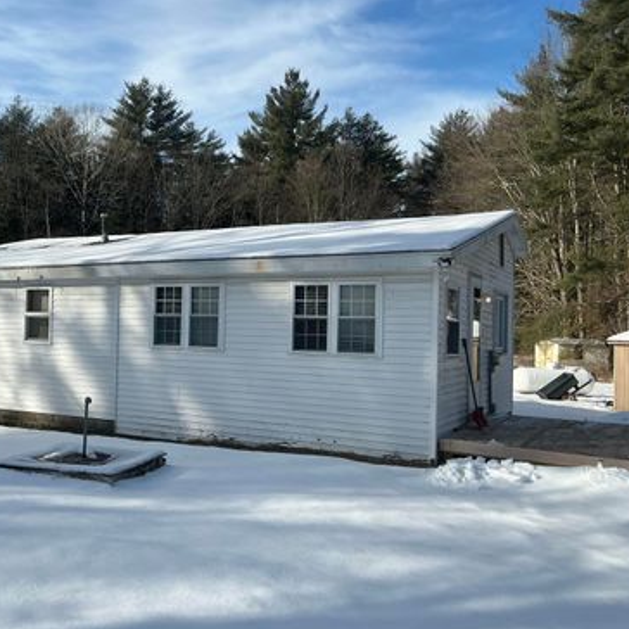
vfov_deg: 48.4
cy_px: 321
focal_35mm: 34
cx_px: 219
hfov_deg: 47.8
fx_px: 699
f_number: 1.8
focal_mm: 3
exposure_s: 1/2141
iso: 25
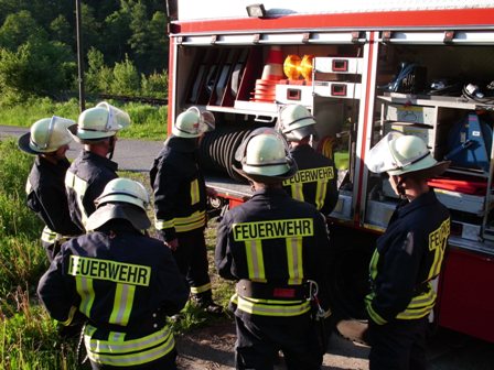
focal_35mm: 36
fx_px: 514
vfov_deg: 39.7
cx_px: 247
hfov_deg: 51.4
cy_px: 185
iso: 100
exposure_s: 1/500
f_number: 2.9
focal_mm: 6.3
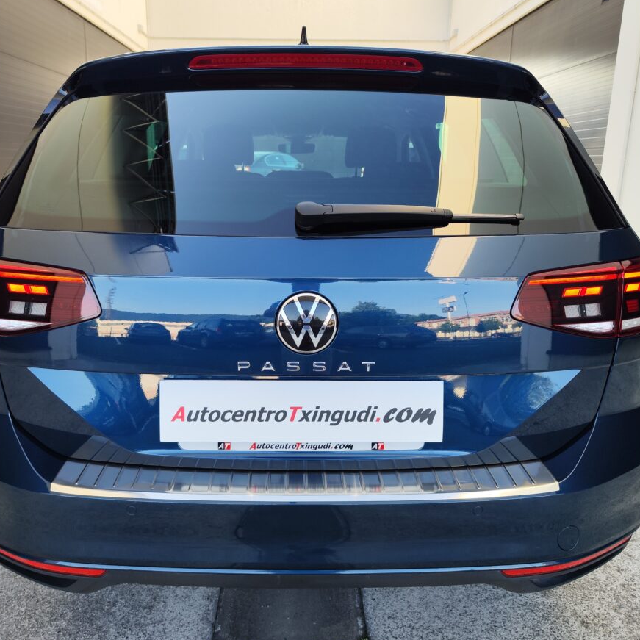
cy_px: 320
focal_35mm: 28
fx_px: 586
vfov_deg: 57.3
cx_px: 301
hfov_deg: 57.3
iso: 50
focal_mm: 7.01
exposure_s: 1/101
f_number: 1.69
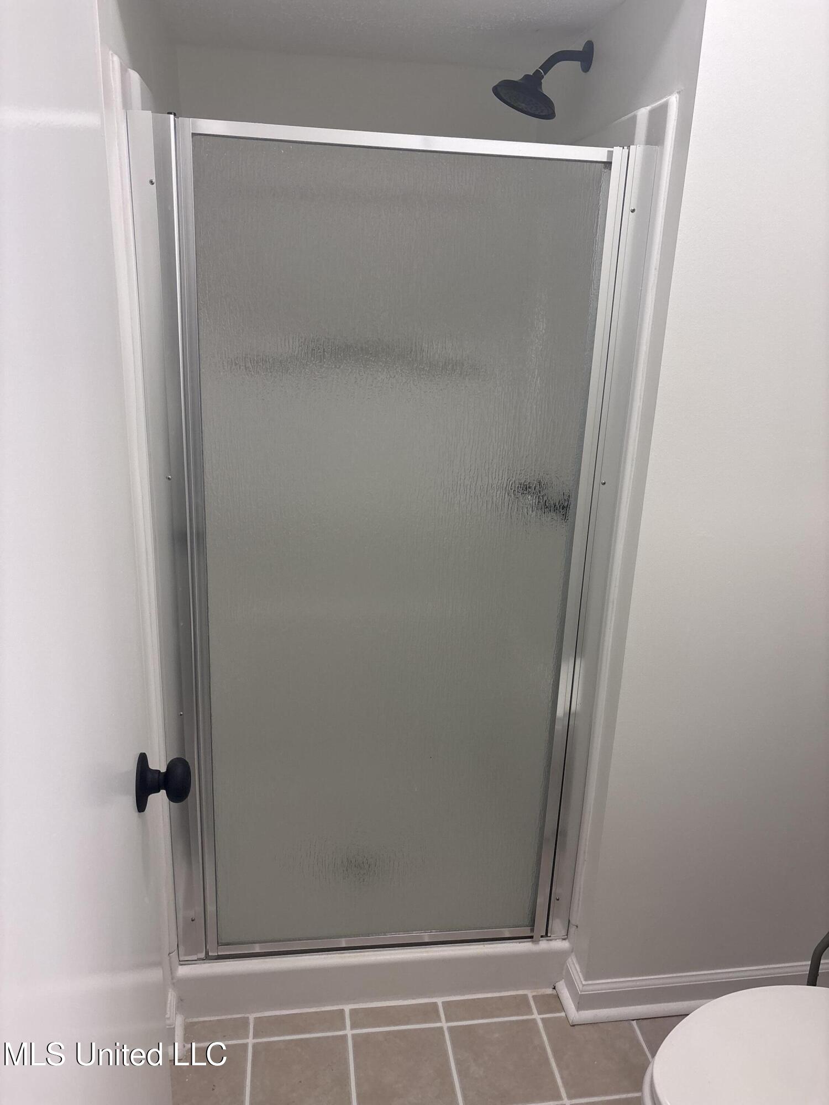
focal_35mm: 26
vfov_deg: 67.3
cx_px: 414
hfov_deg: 53.1
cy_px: 552
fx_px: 830
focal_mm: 5.96
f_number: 1.6
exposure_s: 1/60
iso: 80
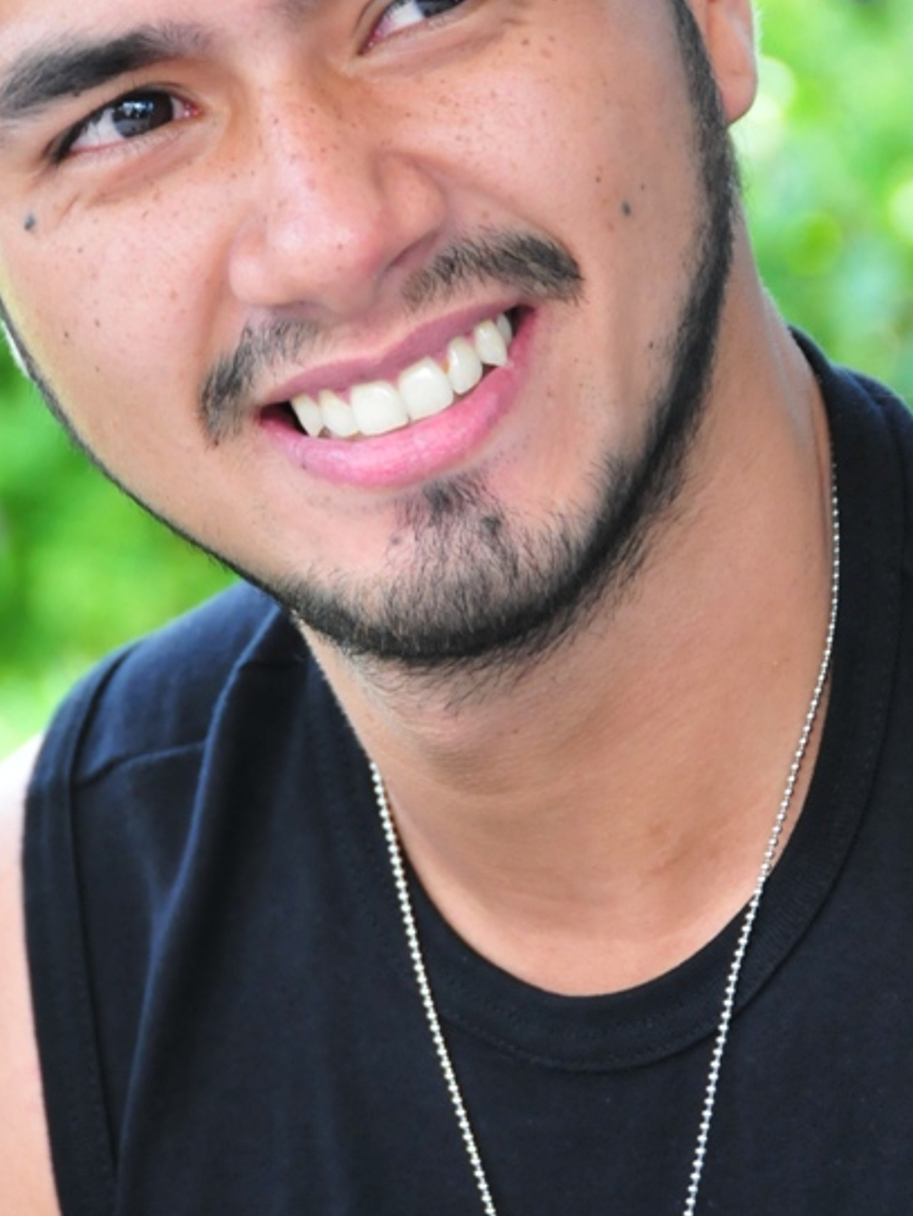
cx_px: 446
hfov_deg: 6.7
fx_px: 7836
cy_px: 545
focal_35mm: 223
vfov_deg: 8.9
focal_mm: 82
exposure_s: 1/125
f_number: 5.3
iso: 800
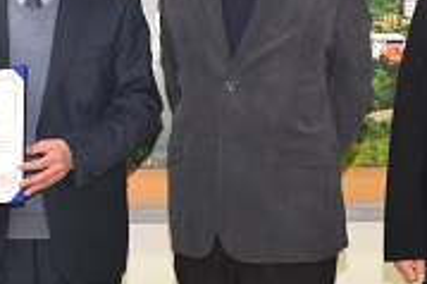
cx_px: 69
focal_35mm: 118
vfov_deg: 11.6
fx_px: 1398
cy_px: 184
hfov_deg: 17.2
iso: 800
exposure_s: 1/100
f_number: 5
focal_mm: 22
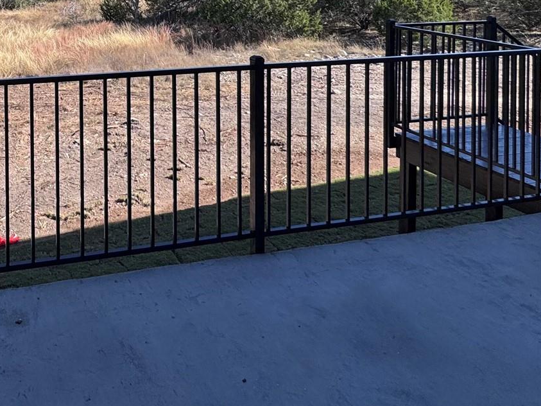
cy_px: -42
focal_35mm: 34
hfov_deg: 48.0
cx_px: 47
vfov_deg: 35.6
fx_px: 531
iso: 40
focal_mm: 2.22
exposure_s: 1/1567
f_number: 2.2
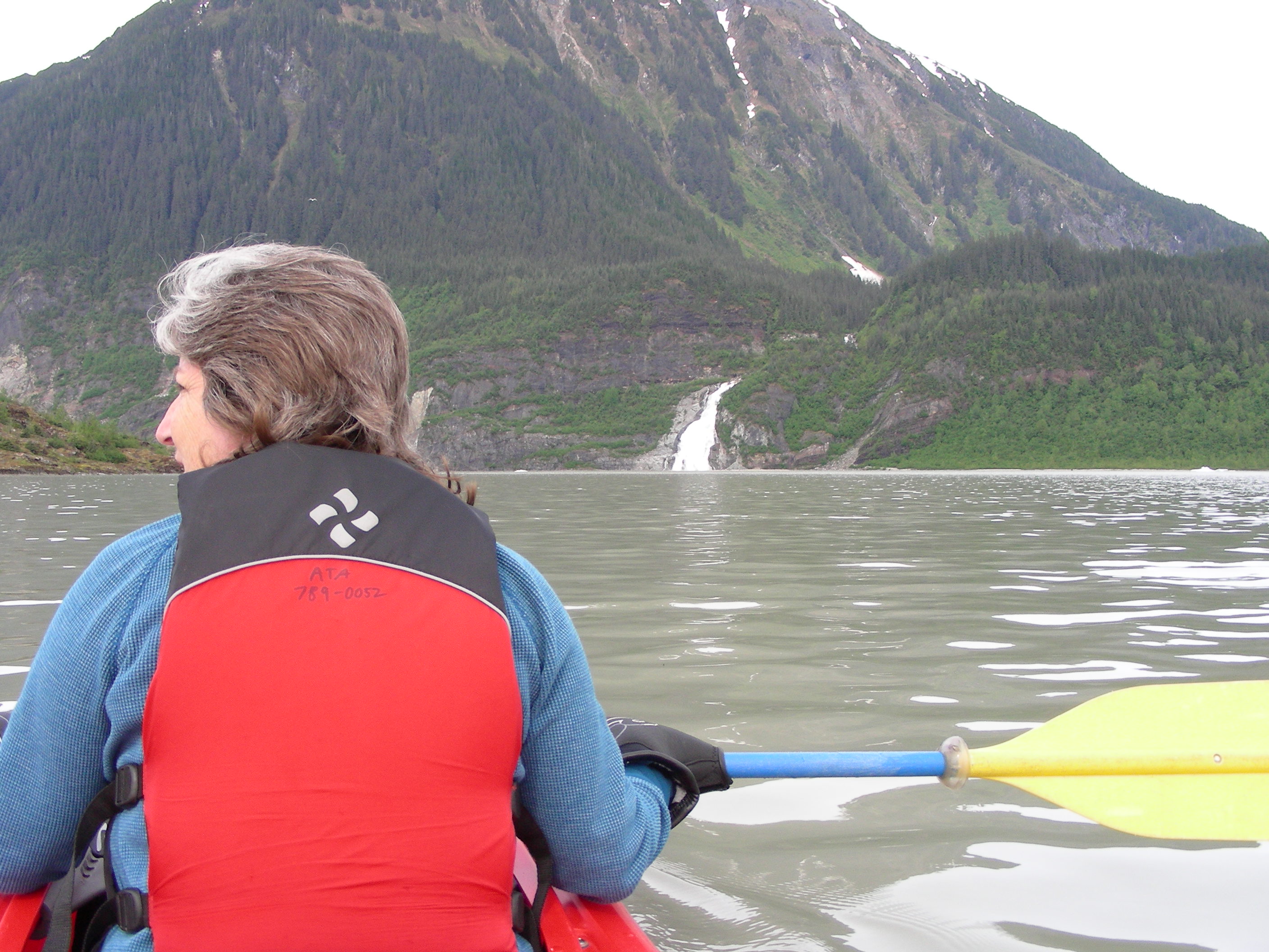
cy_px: 476
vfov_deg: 35.1
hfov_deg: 45.8
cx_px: 634
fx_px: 1503
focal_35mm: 41
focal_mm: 6.8
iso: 50
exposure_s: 1/247
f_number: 4
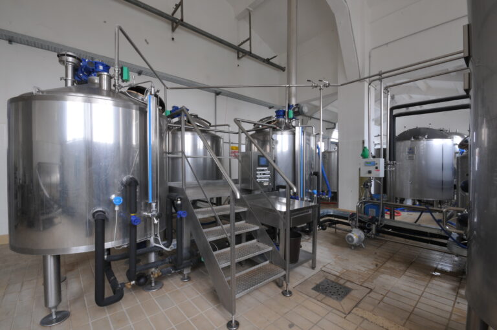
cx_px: 248
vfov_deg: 77.2
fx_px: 207
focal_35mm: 15
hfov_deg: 100.5
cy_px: 165
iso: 200
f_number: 22
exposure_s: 2
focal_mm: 10
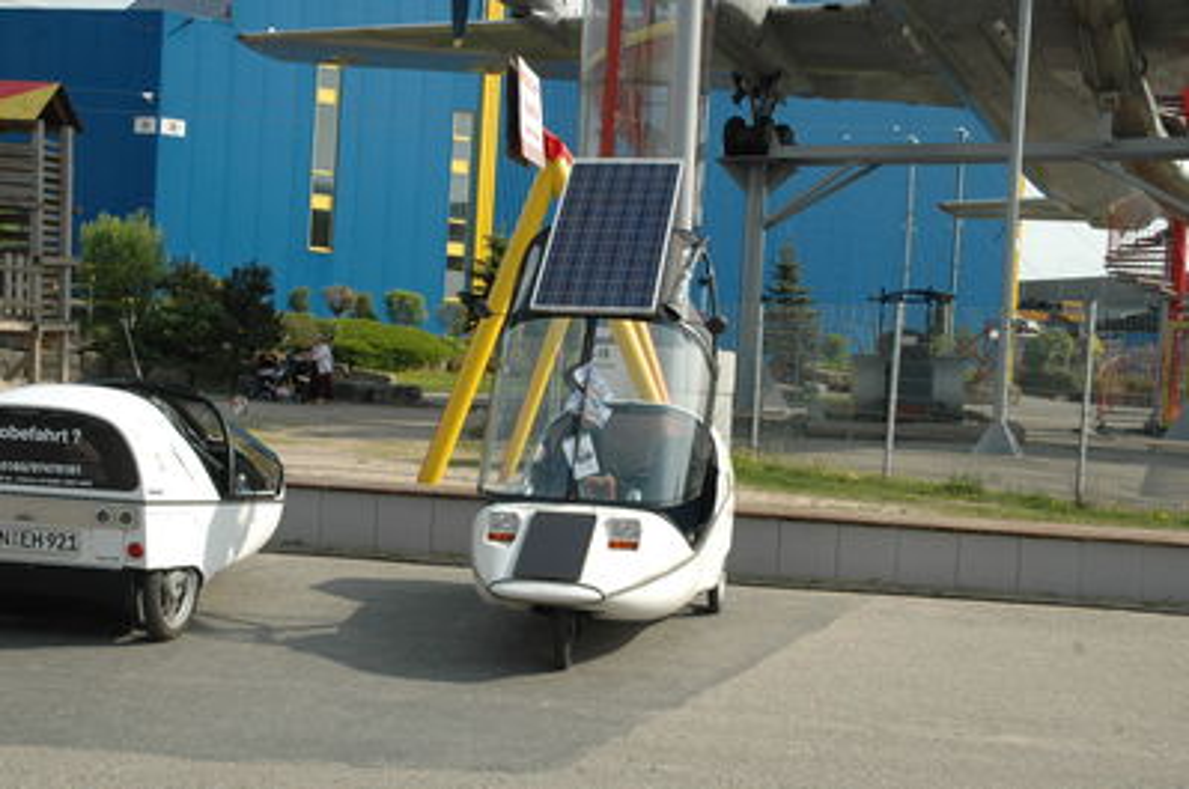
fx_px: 1534
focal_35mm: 46
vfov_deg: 28.9
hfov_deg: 42.4
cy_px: 394
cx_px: 594
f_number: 11
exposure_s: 1/500
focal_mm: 31
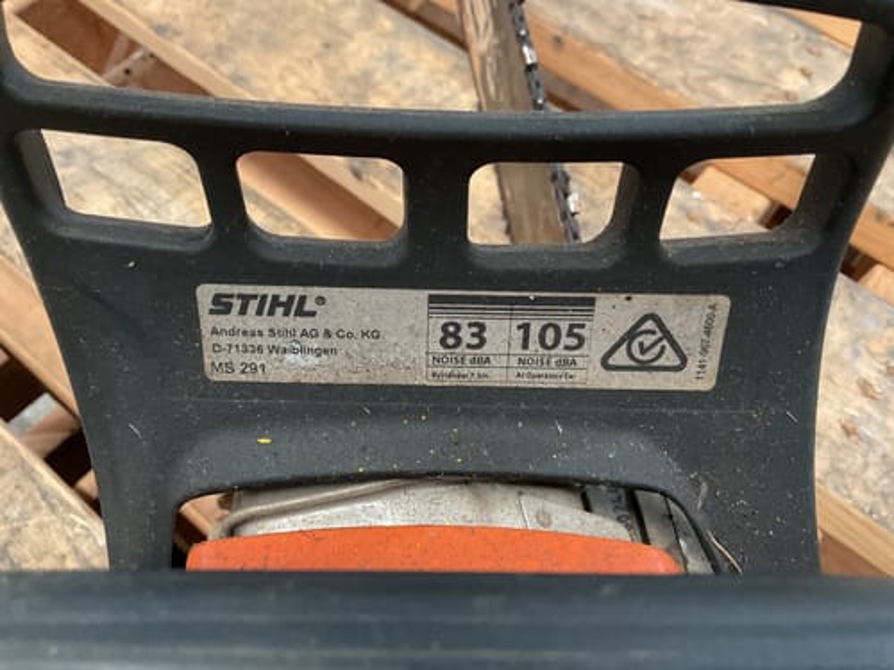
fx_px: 749
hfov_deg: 61.7
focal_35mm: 29
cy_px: 335
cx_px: 447
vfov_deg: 48.2
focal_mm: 3
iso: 250
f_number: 1.8
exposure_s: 1/40
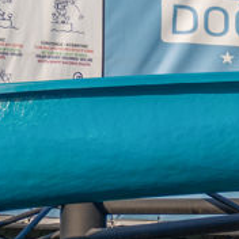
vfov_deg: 3.9
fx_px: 3492
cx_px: 625
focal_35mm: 447
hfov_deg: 3.8
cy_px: 296
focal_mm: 58
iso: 100
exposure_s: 1/1250
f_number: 3.2
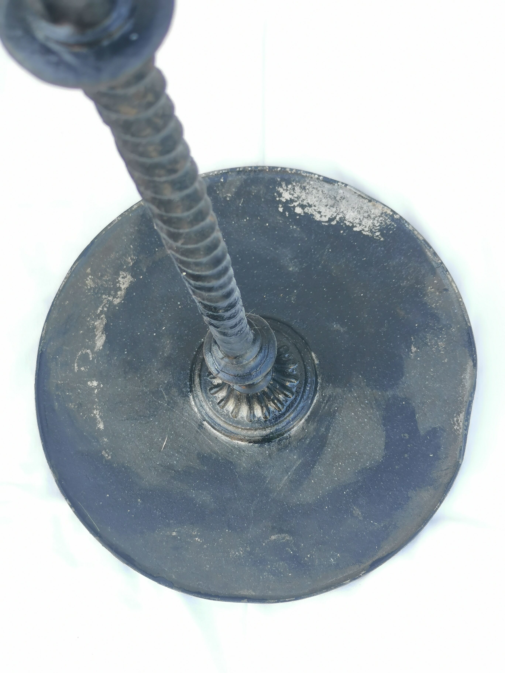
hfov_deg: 25.2
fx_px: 1128
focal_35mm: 58
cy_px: 336
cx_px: 252
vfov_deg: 33.2
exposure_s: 1/112
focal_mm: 5.58
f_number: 1.8
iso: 50
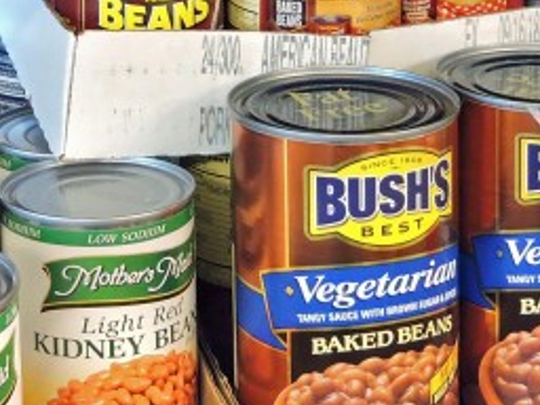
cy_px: -173
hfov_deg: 20.3
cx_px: 135
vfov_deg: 14.5
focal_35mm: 96
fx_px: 1498
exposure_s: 1/15
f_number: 3.3
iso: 400
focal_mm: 4.3
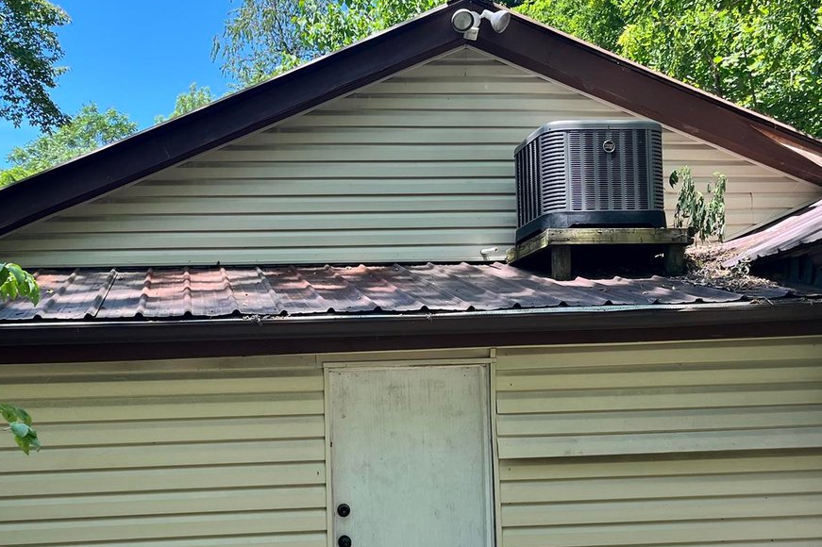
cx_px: 299
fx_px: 1073
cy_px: 364
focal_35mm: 47
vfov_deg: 28.4
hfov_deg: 41.6
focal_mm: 5.1
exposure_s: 1/510
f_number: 1.6
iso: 50
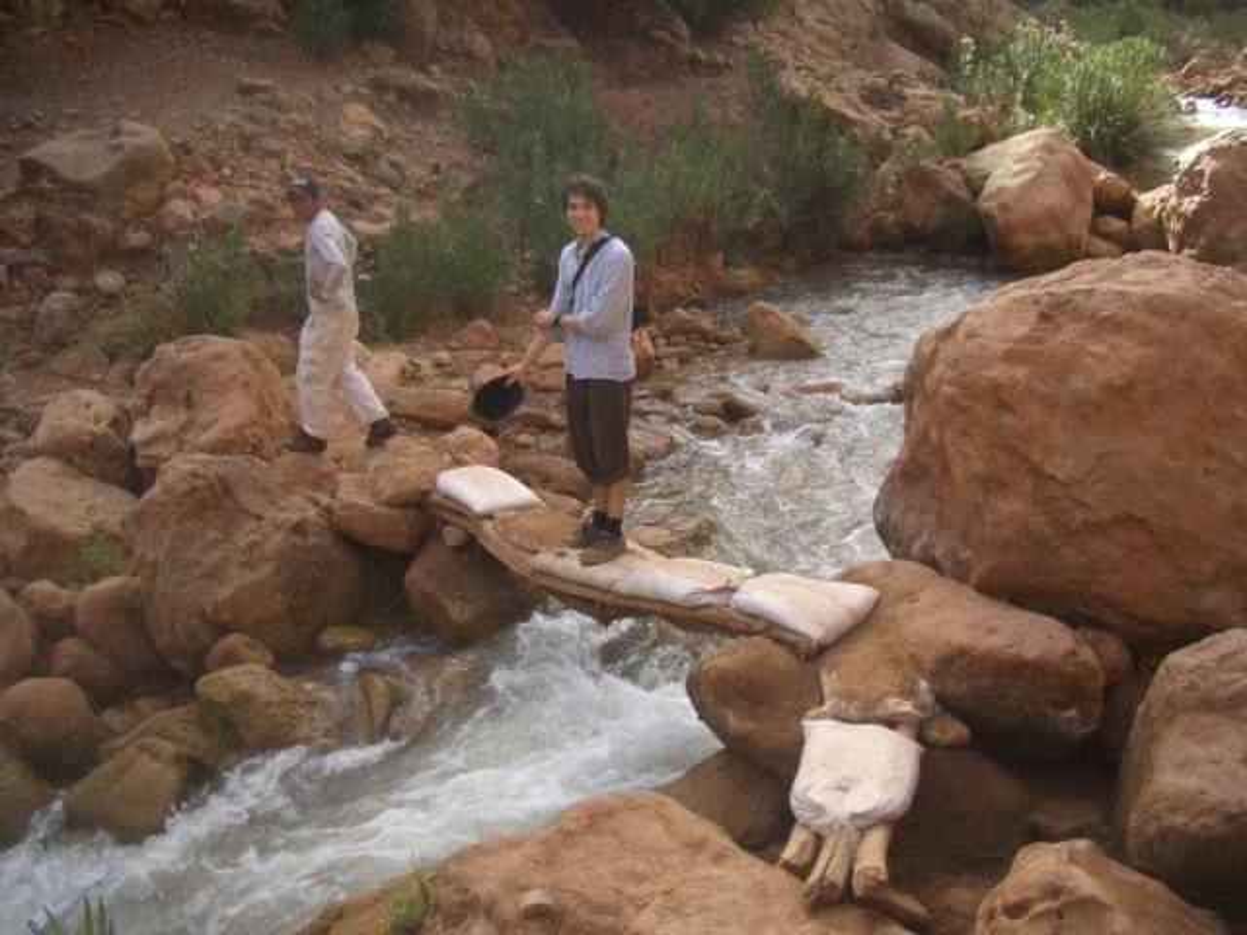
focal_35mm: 35
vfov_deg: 40.7
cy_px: 468
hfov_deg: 52.6
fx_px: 1261
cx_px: 624
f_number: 2.6
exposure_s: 1/200
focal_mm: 5.8
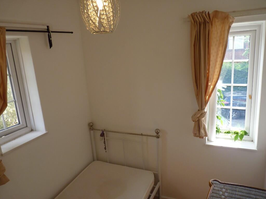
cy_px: 100
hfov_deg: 65.3
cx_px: 133
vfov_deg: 51.4
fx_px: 207
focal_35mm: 27
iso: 80
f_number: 2.8
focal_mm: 4.8
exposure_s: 1/60
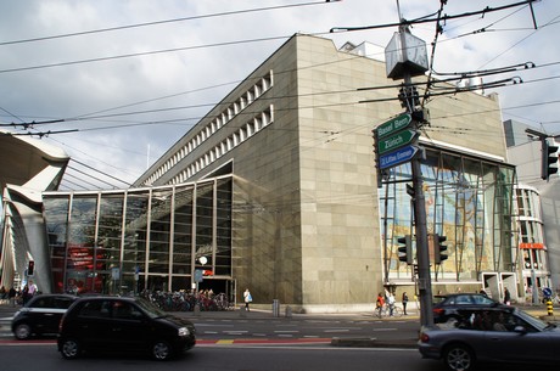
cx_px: 280
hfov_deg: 67.5
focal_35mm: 27
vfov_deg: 47.8
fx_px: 419
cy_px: 186
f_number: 11
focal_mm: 18
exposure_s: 1/80
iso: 100
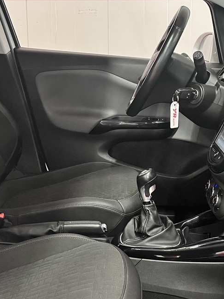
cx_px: 114
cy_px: 156
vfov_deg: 33.2
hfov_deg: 25.2
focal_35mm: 58
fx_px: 501
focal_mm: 5.1
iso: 400
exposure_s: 1/50
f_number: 1.6
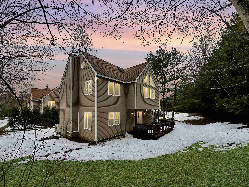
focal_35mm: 14
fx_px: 101
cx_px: 124
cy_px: 94
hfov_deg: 102.1
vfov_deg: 85.7
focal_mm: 2.22
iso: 40
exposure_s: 1/248
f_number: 2.2
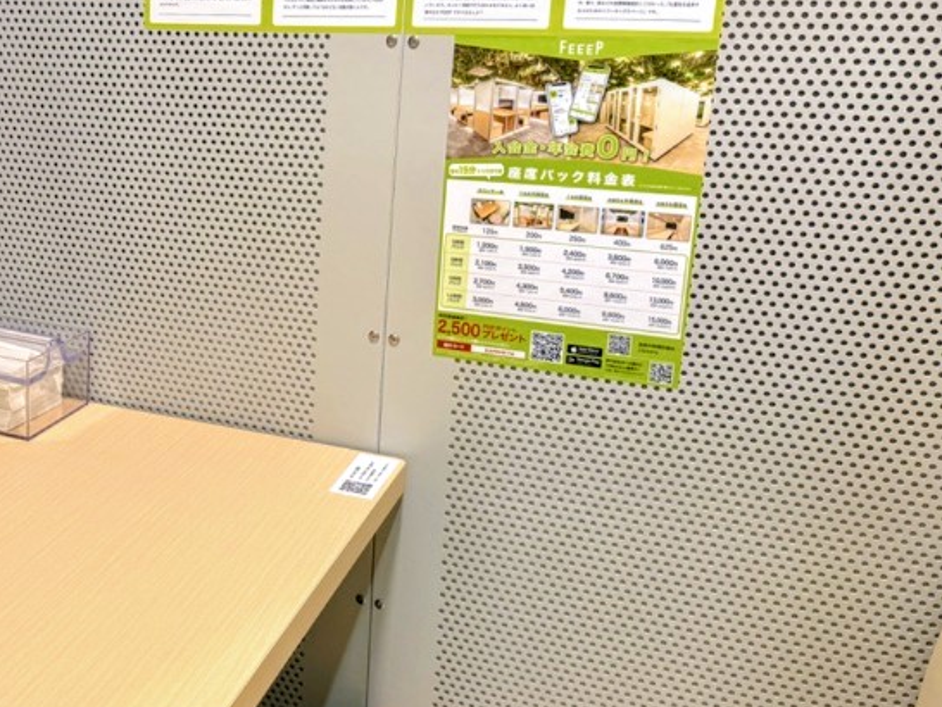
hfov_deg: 39.5
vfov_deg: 32.1
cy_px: 285
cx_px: 126
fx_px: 1225
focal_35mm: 45
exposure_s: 1/100
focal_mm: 6.76
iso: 160
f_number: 1.78
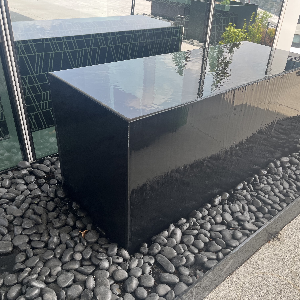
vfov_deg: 52.5
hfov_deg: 52.5
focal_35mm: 31
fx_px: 304
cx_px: 163
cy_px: 151
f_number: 1.6
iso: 50
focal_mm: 5.1
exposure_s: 1/344
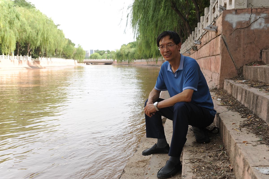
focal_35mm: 36
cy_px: 90
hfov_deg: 53.2
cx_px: 134
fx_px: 269
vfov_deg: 36.8
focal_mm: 36
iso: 200
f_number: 5.6
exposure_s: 1/250
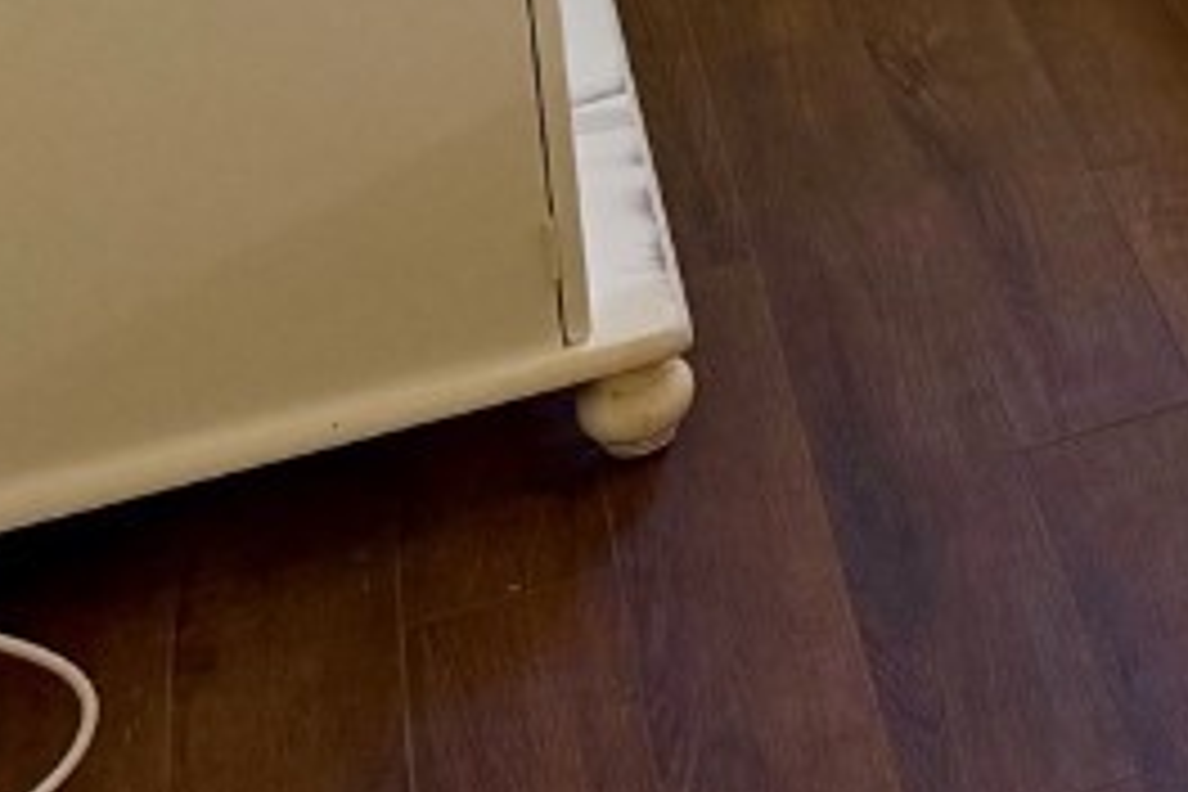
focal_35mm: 97
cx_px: 2160
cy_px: -909
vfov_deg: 12.1
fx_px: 3201
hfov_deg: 17.1
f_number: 1.78
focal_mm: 6.76
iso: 200
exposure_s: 1/199
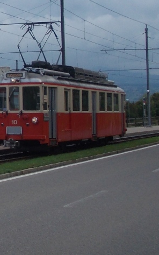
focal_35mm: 102
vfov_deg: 20.3
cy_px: 75
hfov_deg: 12.0
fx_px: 708
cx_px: -111
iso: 80
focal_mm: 5.3
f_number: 6.2
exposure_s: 1/320
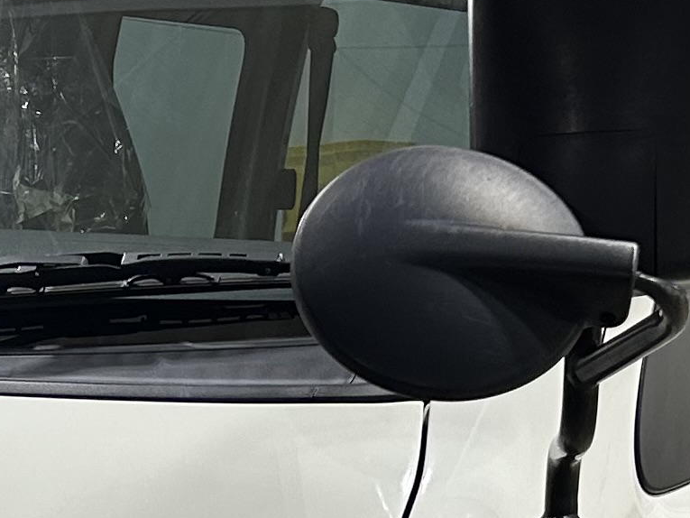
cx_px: 65
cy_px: 745
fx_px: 2731
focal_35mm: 137
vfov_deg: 10.5
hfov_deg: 14.3
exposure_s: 1/120
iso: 100
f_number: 1.5
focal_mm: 5.7
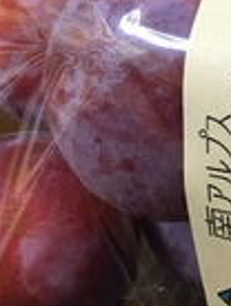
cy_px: -55
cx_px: 218
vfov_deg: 21.7
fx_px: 745
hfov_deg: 17.3
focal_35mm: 84
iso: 200
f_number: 2.2
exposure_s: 1/15
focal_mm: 4.15
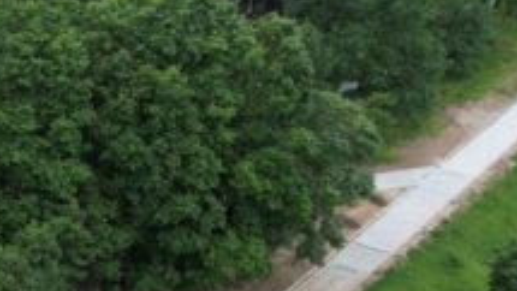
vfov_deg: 10.9
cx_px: -325
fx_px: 1508
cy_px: 275
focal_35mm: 110
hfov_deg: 17.0
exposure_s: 1/350
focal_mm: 8.38
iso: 100
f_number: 2.8
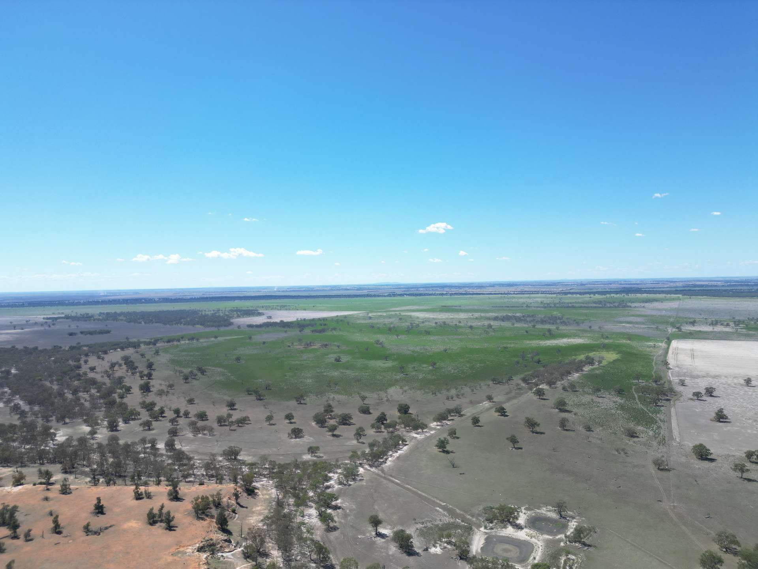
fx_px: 526
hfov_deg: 71.6
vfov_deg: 56.8
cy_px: 284
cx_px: 379
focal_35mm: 24
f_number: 1.7
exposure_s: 1/2500
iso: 100
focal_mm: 6.72
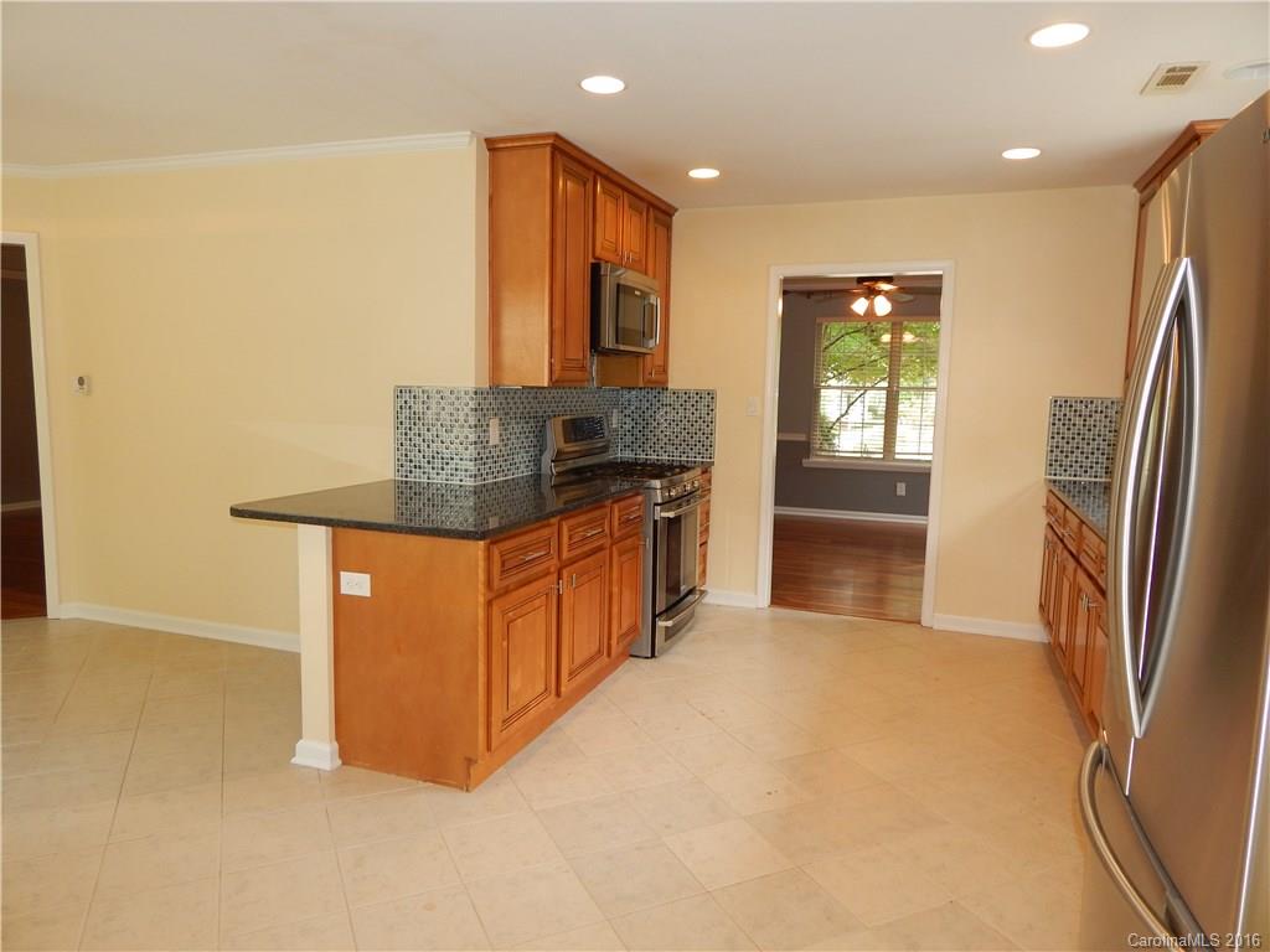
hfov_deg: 73.9
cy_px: 476
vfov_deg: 58.9
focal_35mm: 23
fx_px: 844
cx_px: 635
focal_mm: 4
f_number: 3
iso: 125
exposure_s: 1/30
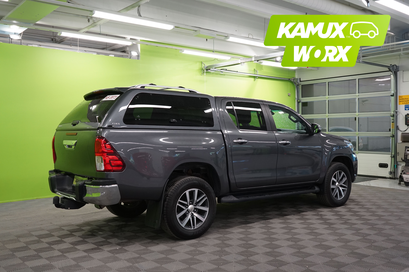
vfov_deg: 38.9
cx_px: 204
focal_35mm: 34
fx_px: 386
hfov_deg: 55.8
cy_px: 136
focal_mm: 34
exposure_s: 1/80
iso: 1000
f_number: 5.6
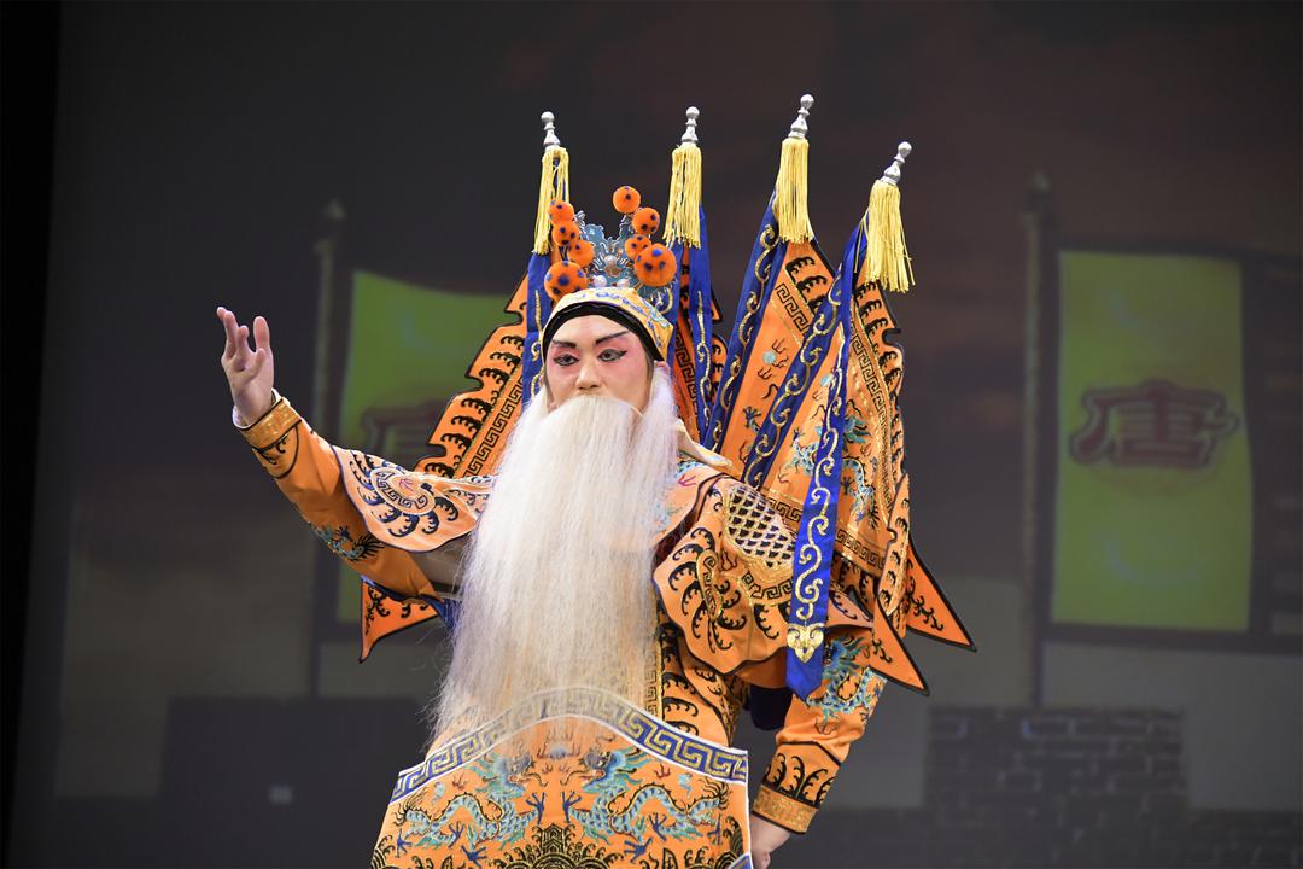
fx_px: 3800
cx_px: 652
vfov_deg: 13.0
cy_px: 434
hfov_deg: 19.5
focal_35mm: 105
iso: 3200
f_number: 4
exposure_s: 1/250
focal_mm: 105
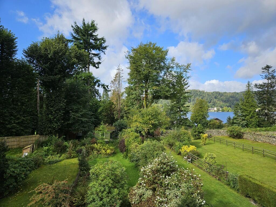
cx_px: 138
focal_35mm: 23
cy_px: 104
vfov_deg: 58.9
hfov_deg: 73.9
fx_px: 183
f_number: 1.8
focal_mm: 5.4
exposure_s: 1/1343
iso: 25
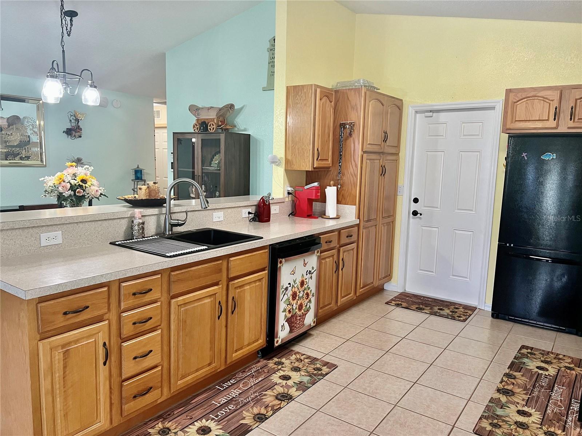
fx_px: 437
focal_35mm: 26
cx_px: 291
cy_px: 218
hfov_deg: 67.3
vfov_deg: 53.1
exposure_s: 1/60
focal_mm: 5.7
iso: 125
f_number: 1.5
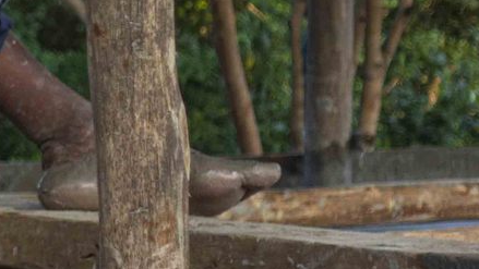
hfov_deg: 6.1
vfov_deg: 3.5
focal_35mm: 348
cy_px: 25
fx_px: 4420
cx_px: -348
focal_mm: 27.22
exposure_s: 1/100
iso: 80
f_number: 4
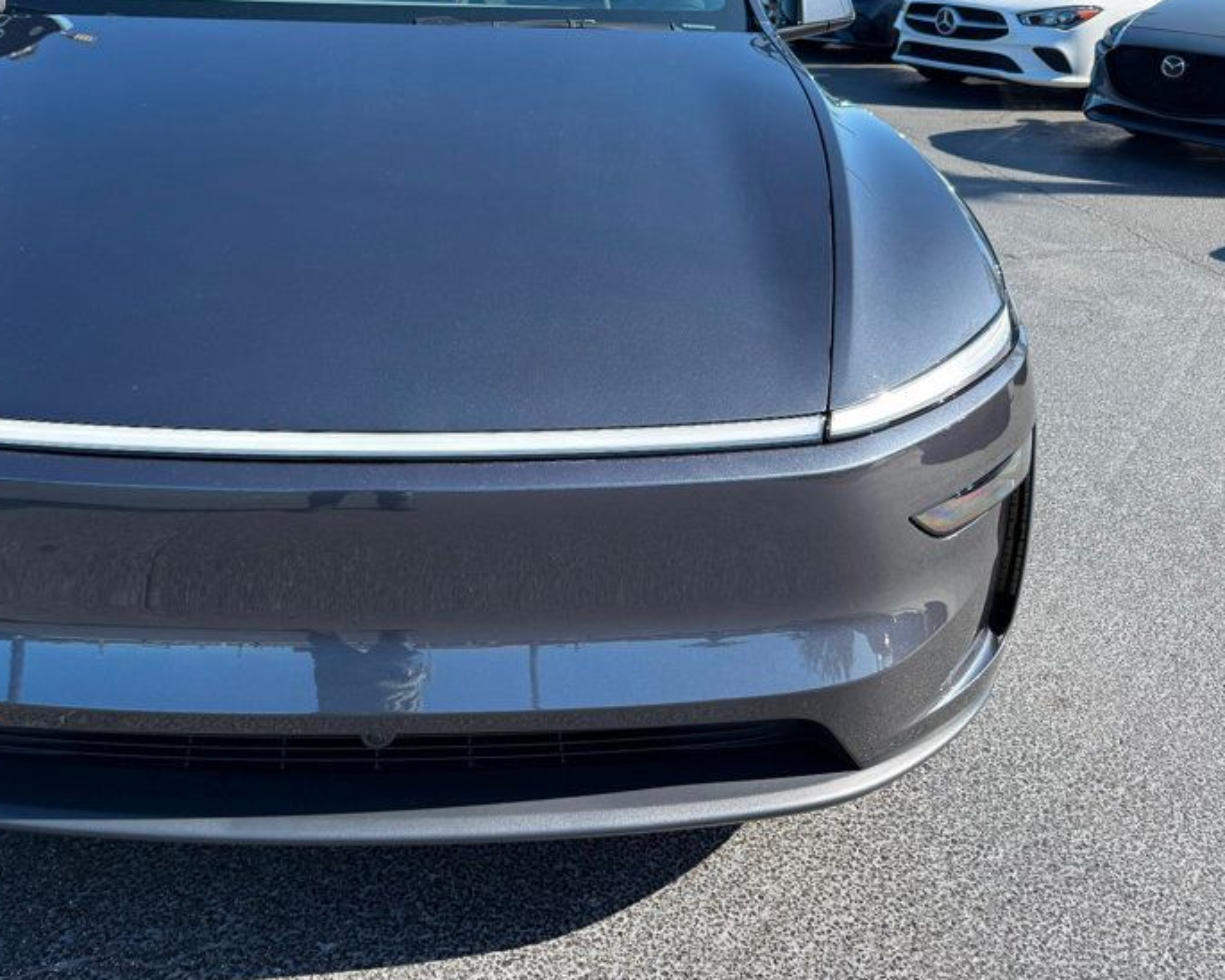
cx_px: 433
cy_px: 325
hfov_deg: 50.8
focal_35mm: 35
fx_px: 1269
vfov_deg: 41.7
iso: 100
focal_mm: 6.76
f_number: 1.78
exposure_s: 1/1855
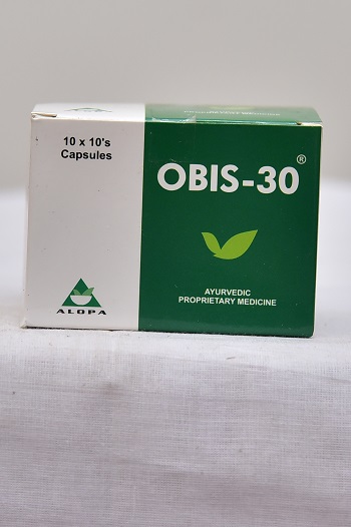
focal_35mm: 95
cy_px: 264
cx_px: 176
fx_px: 1391
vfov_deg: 21.5
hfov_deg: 14.4
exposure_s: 1/125
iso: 1600
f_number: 4.5
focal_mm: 95
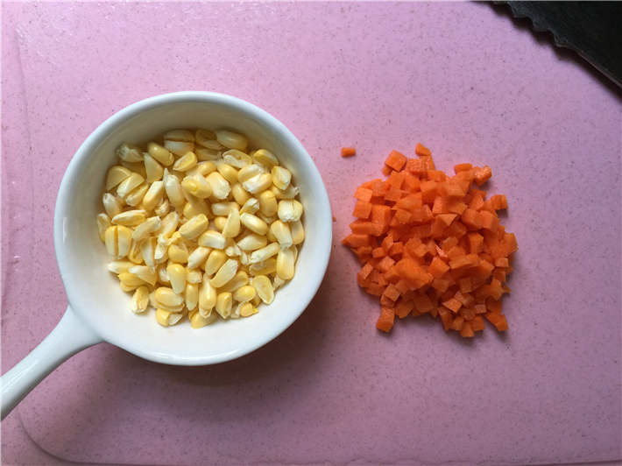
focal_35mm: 29
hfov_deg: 61.7
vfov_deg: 48.2
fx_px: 521
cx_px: 311
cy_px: 233
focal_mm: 4.15
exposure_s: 1/40
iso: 32
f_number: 2.2
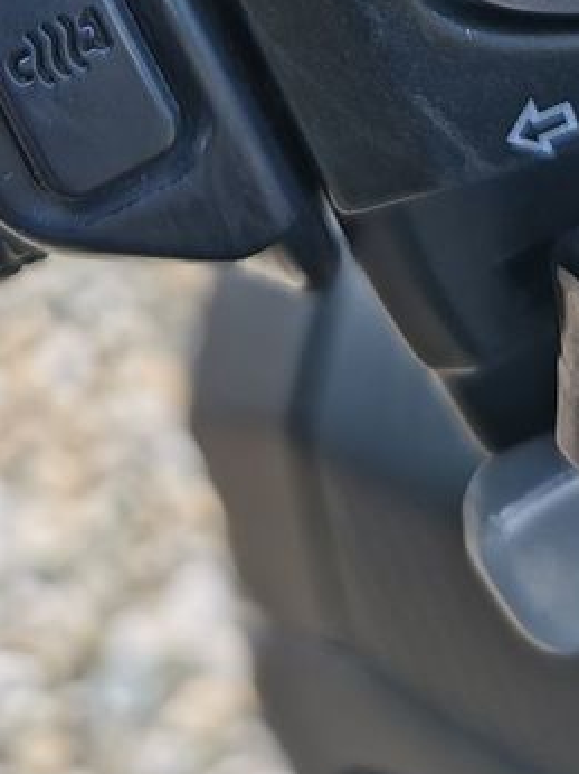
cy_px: -561
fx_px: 2233
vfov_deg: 16.8
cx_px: 177
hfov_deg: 14.7
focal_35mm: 100
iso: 50
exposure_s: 1/723
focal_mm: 5.58
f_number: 1.8
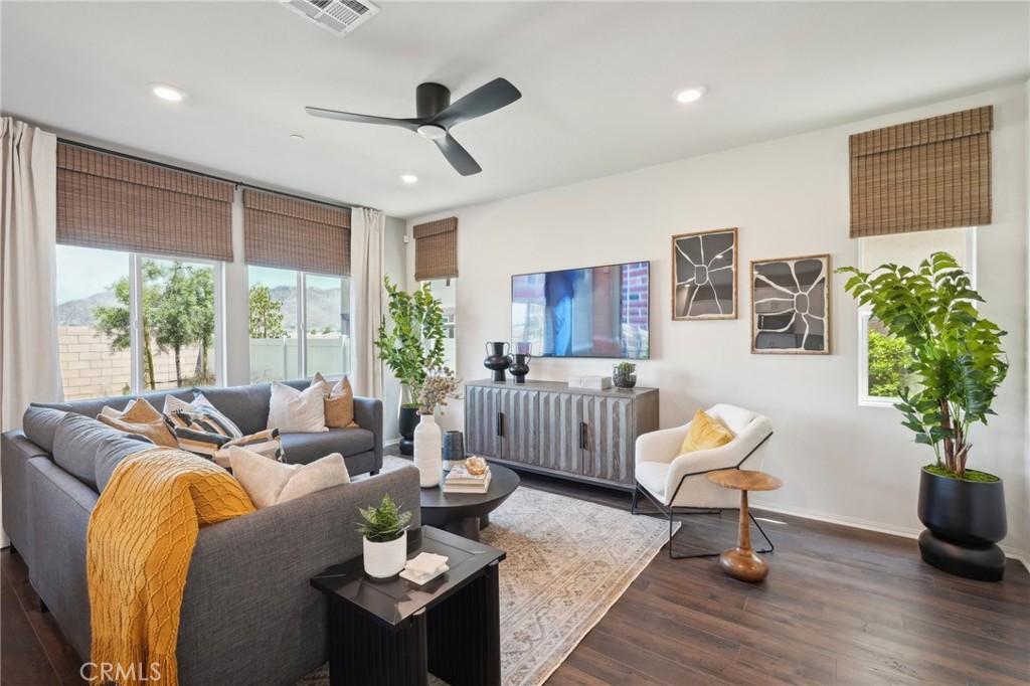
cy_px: 343
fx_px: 458
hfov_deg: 96.8
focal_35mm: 16
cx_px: 515
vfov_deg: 73.7
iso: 400
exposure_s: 1/10
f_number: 8
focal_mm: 16
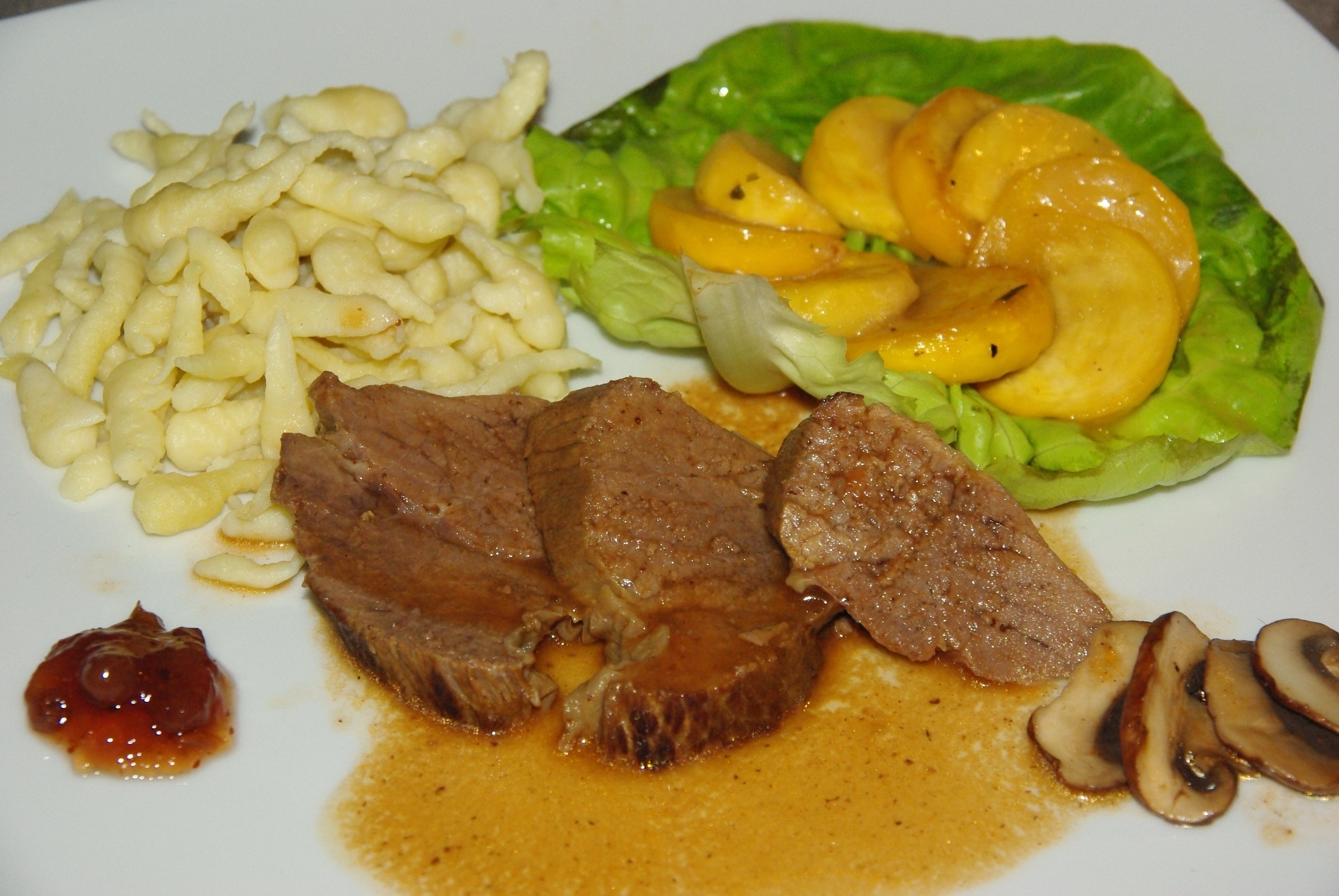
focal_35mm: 112
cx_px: 670
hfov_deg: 18.2
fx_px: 4171
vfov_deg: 12.3
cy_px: 448
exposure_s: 1/90
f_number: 8
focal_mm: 75
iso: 1600
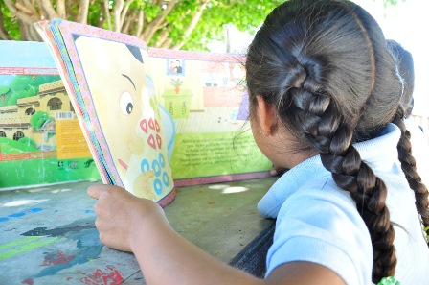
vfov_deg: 47.8
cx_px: 214
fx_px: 321
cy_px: 142
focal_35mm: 27
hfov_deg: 67.5
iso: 1000
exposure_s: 1/90
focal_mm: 18
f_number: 22
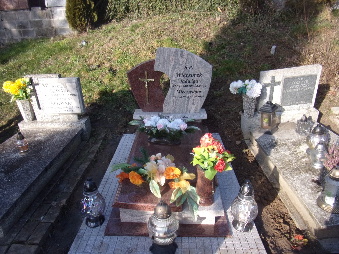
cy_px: 127
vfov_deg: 56.8
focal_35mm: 24
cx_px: 170
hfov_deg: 71.6
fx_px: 235
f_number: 3.3
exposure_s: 1/280
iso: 80
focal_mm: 4.3
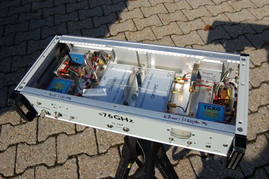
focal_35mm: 33
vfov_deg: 39.9
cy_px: 90
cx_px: 134
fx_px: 246
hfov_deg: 57.3
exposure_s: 1/400
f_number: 10
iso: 200
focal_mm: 22
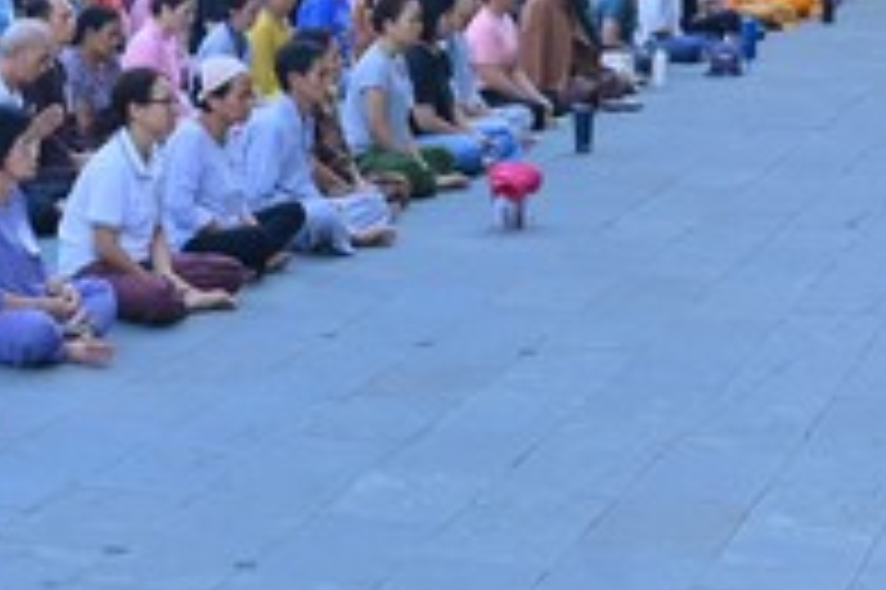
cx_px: -472
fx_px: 3246
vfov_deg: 10.3
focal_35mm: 132
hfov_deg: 14.4
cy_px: -36
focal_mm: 40
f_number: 3.2
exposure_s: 1/400
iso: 125
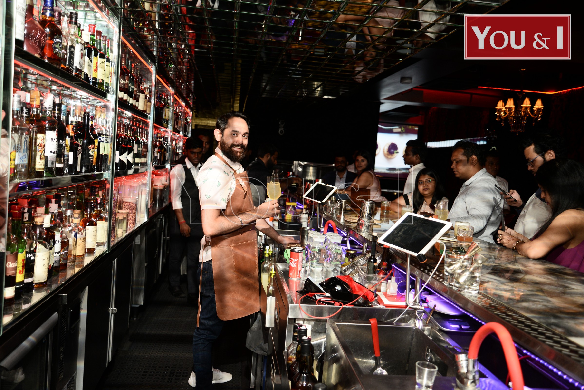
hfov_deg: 60.3
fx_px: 503
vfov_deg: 42.4
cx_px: 292
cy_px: 195
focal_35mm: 31
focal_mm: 31
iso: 800
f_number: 4
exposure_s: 1/50
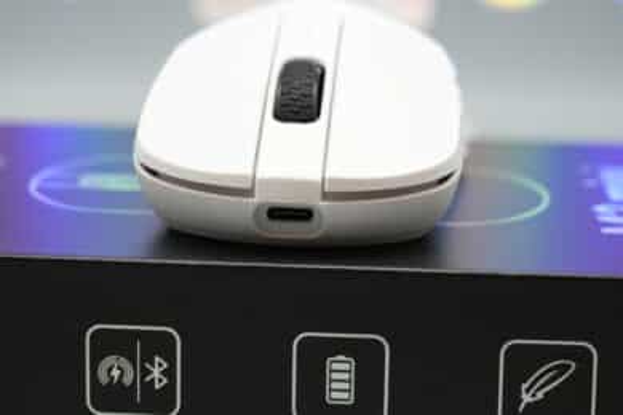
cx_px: 312
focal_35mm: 105
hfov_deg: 19.5
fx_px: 1817
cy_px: 208
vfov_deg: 13.0
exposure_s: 1/125
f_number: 9
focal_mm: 105
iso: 3200
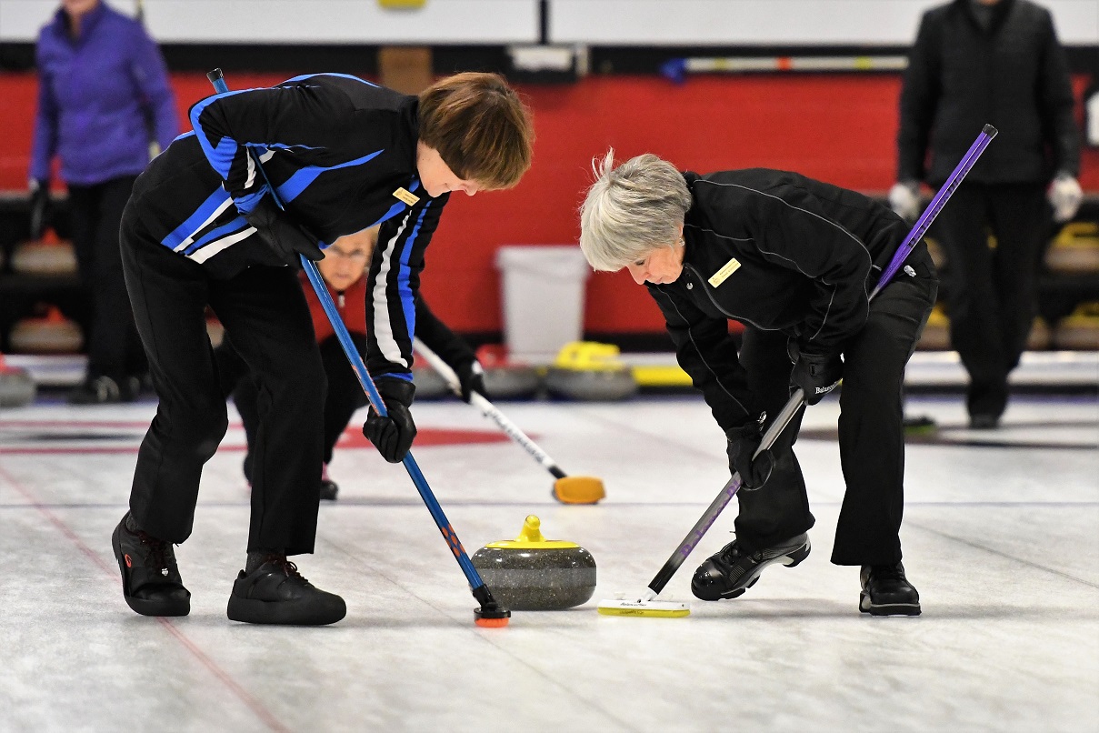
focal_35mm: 292
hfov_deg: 7.0
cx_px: 550
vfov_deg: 4.7
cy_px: 366
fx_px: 8929
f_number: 2.8
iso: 5000
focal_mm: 195
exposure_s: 1/1000
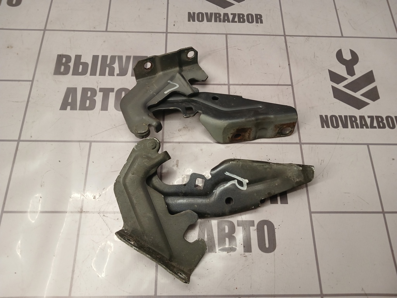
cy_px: 149
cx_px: 198
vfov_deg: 51.4
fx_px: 310
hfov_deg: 65.3
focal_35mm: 27
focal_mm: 4
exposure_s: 1/50
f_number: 1.8
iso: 100
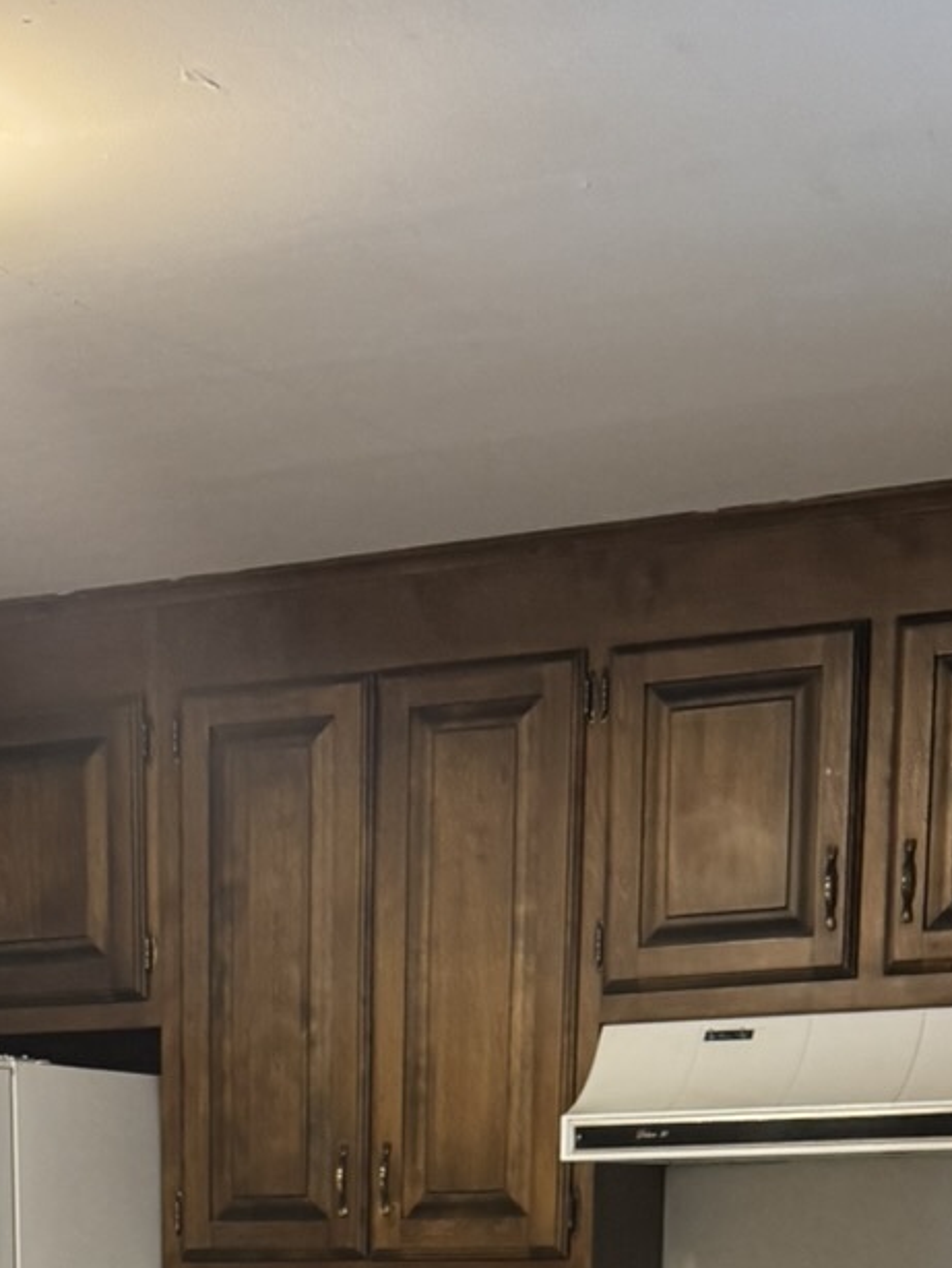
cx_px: 190
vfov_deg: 20.6
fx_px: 2931
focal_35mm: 80
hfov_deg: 18.3
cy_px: 1945
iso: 320
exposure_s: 1/60
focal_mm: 6.76
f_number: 1.78
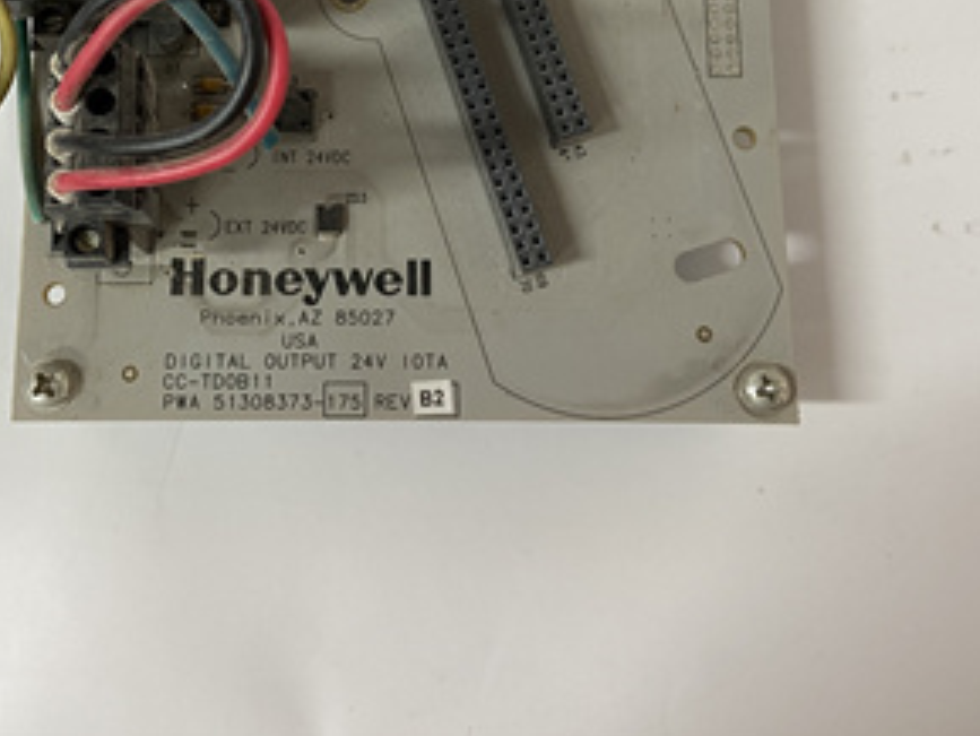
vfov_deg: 31.1
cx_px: 356
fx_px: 1275
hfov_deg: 41.7
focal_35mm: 45
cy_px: 114
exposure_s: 1/50
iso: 125
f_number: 1.8
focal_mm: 4.25
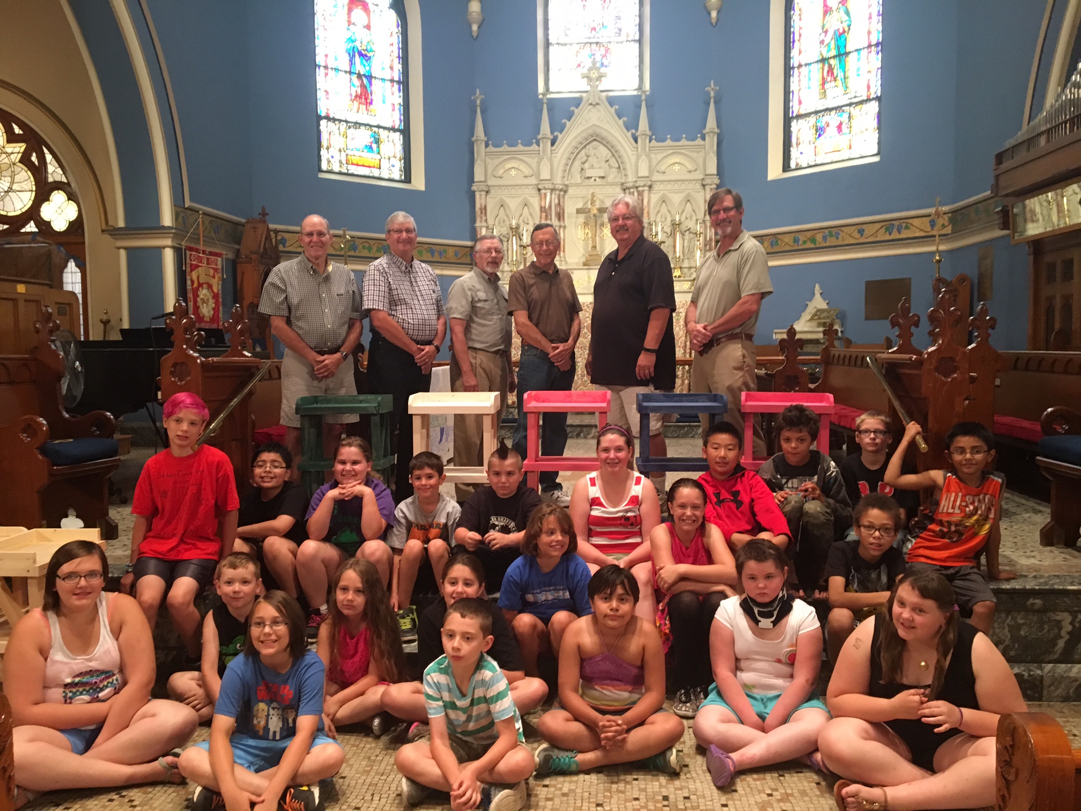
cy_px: 406
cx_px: 540
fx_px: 906
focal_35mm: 29
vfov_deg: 48.2
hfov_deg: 61.7
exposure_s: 1/24
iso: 200
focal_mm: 4.15
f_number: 2.2
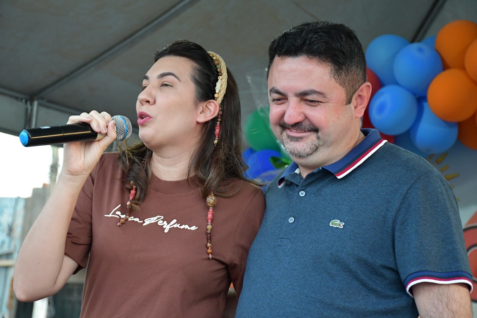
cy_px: 159
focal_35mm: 99
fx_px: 1312
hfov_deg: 20.6
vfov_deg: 13.8
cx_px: 238
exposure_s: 1/125
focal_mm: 66
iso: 2500
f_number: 5.6
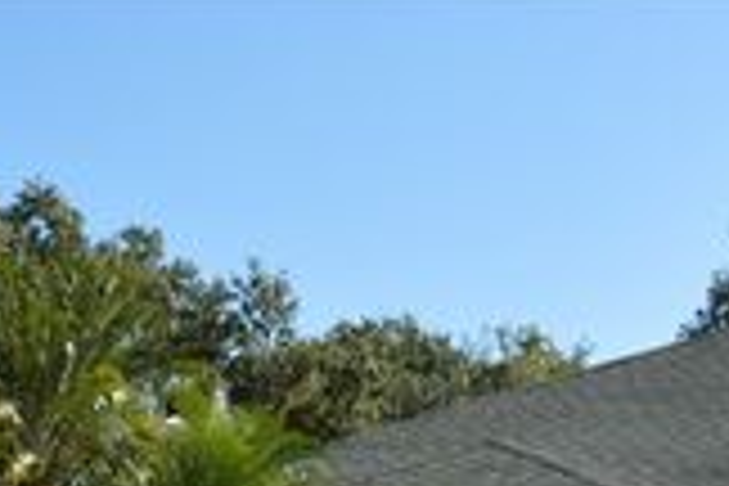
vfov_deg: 11.8
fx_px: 2248
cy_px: 729
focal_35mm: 111
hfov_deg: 17.4
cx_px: 932
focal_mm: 24
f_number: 7.1
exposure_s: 1/200
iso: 100
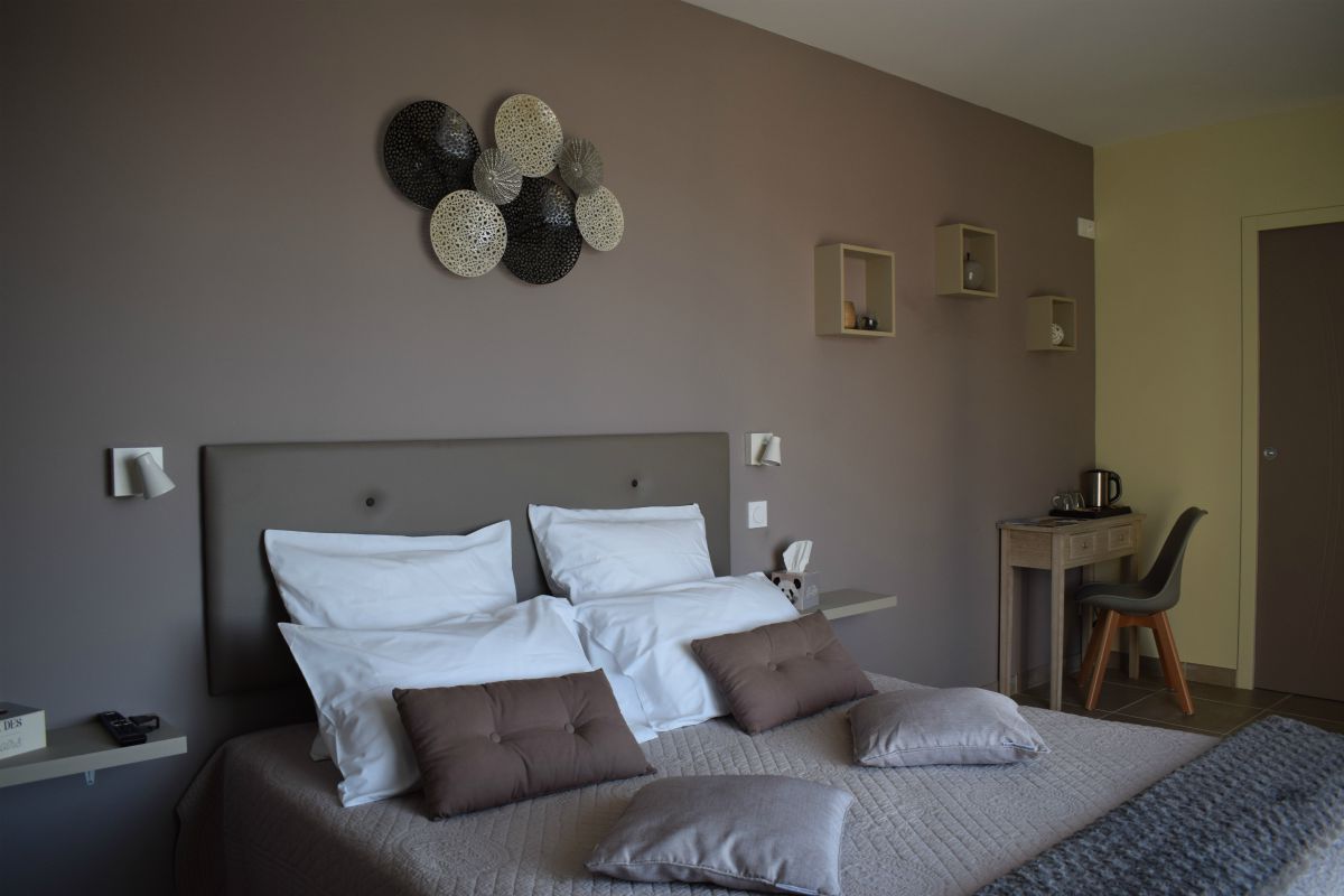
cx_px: 672
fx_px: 1008
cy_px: 448
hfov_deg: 67.4
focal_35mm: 27
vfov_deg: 47.9
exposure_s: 1/100
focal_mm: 18
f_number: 5
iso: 400
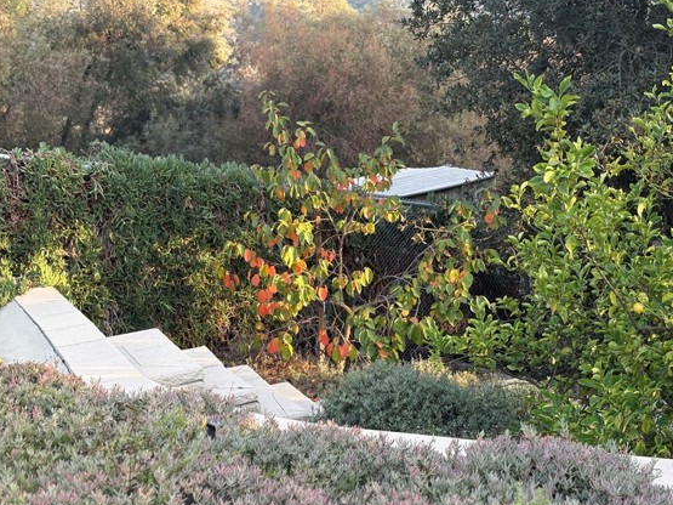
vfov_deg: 24.4
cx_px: 363
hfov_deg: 32.2
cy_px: 256
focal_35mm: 60
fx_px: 1166
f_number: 1.6
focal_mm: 5.96
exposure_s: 1/242
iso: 64
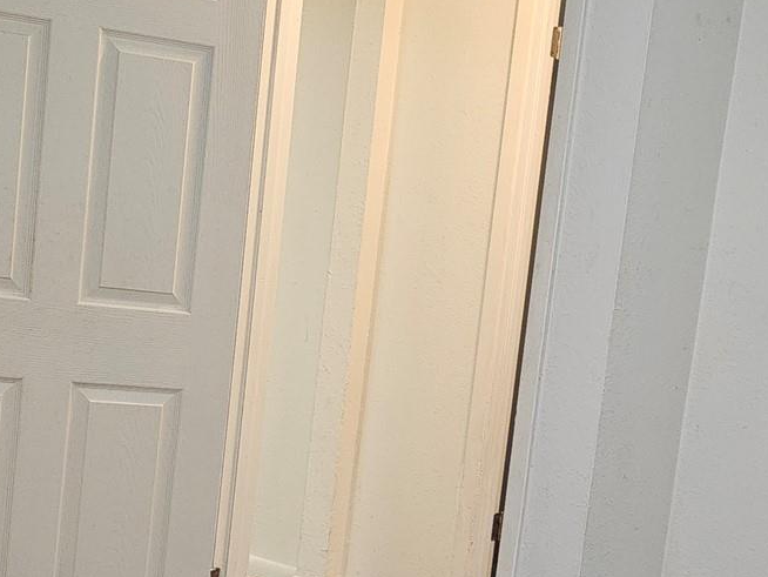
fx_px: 1598
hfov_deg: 26.6
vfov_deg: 20.3
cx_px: 586
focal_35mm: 72
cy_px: 421
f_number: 1.7
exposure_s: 1/60
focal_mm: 6.3
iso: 125
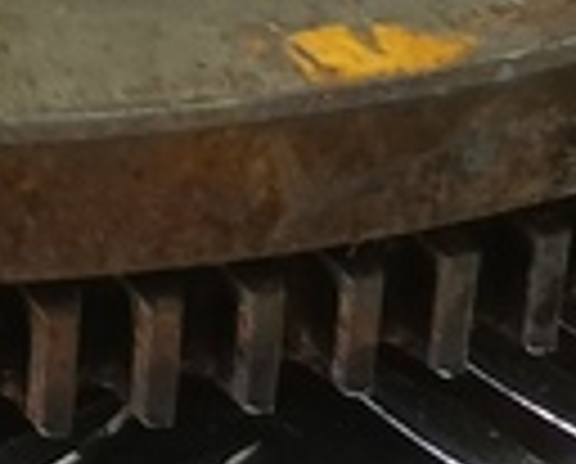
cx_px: -207
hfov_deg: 10.5
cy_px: -500
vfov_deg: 8.2
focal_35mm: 179
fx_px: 3058
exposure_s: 1/50
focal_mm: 4.11
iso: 185
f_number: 1.6
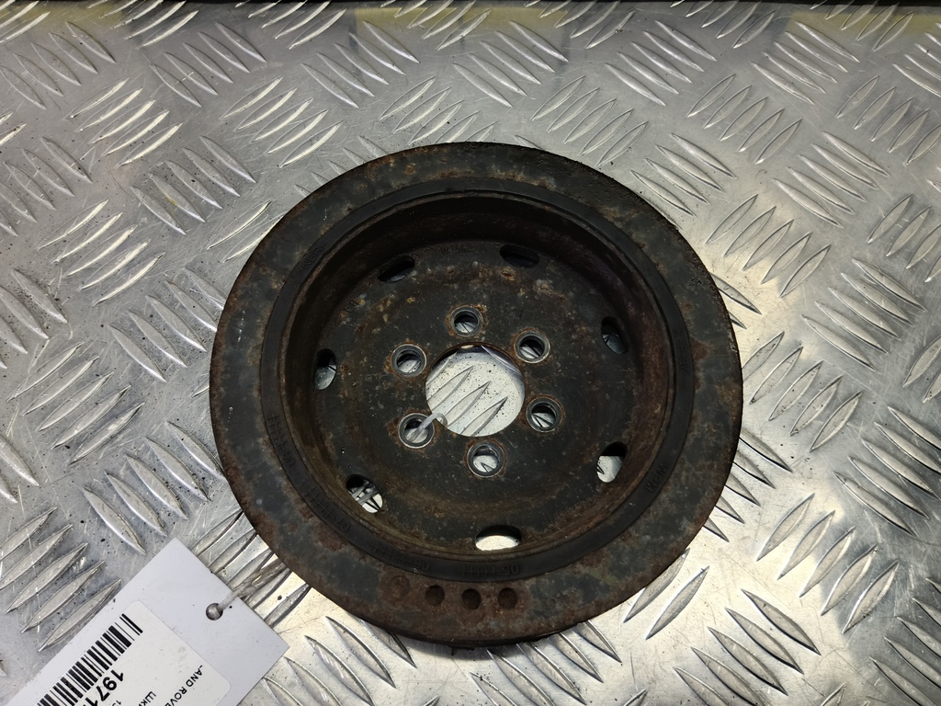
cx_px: 470
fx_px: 625
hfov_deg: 73.9
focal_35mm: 23
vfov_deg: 58.9
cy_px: 353
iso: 103
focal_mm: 4.11
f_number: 1.6
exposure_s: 1/25
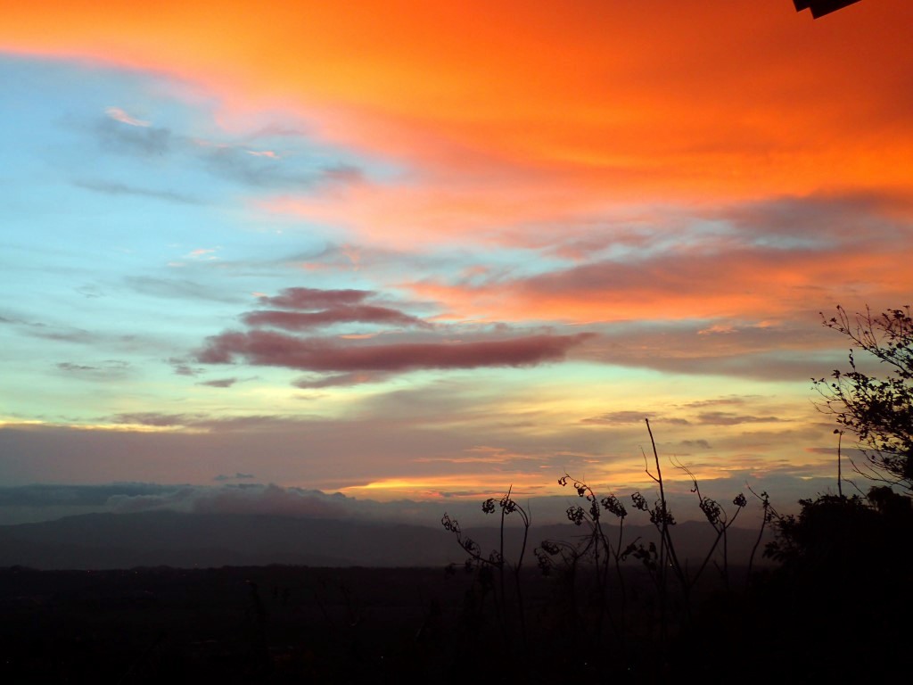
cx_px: 456
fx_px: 1292
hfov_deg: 38.9
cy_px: 342
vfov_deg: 29.7
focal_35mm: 49
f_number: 3.2
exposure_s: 1/100
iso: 125
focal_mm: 8.99
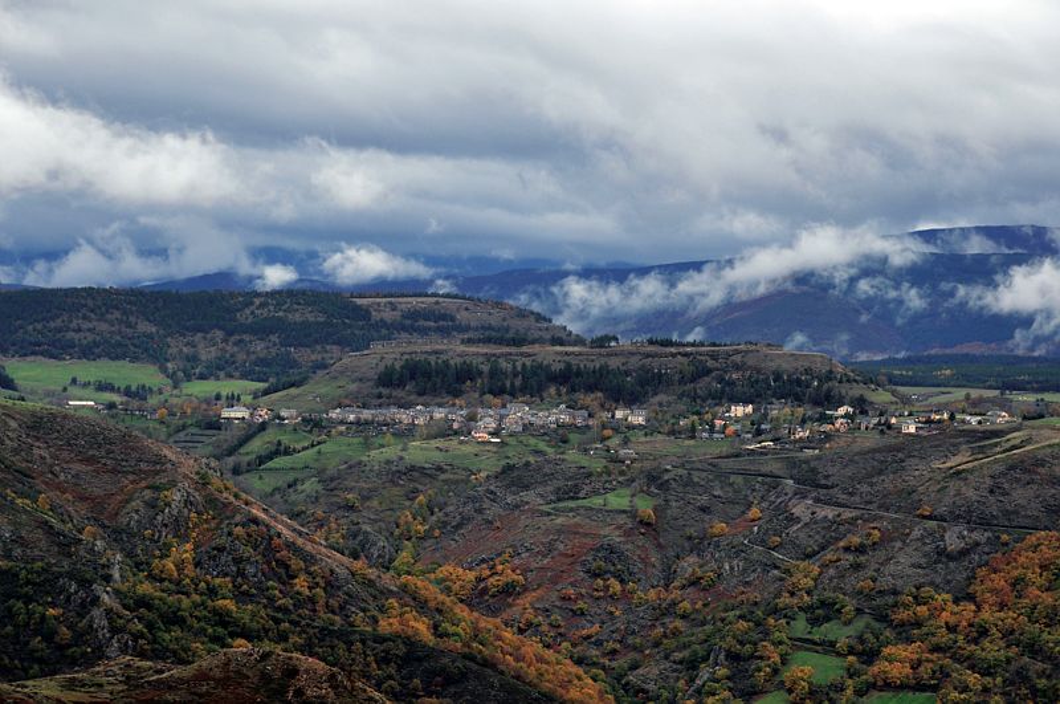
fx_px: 3749
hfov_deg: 16.1
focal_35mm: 128
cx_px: 530
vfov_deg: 10.7
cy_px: 352
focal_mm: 85
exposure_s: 1/250
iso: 360
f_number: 10
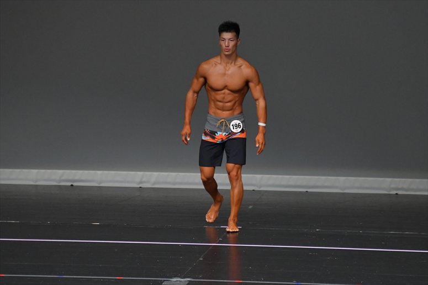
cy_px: 142
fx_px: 3743
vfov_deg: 4.4
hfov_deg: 6.5
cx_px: 214
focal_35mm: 315
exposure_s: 1/400
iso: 4000
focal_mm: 210
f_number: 5.6
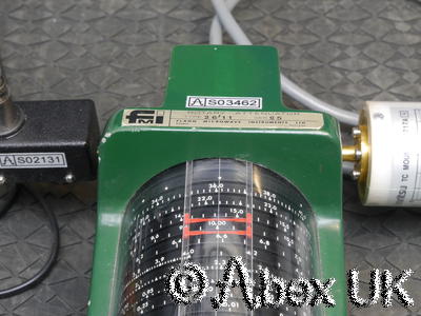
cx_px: 210
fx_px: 1119
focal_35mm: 92
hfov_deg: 21.3
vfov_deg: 16.1
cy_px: 158
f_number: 11
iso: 400
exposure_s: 1/4
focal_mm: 46
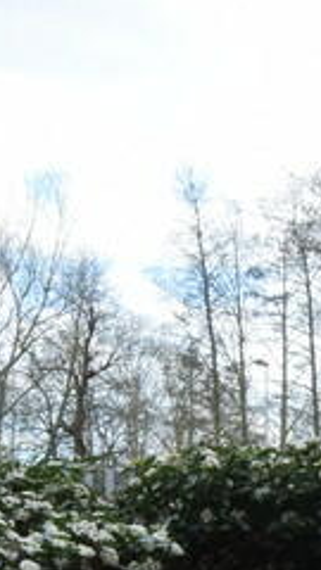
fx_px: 1014
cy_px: 555
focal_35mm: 67
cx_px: 328
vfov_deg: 29.6
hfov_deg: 17.5
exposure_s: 1/25
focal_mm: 10
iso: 320
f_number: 16
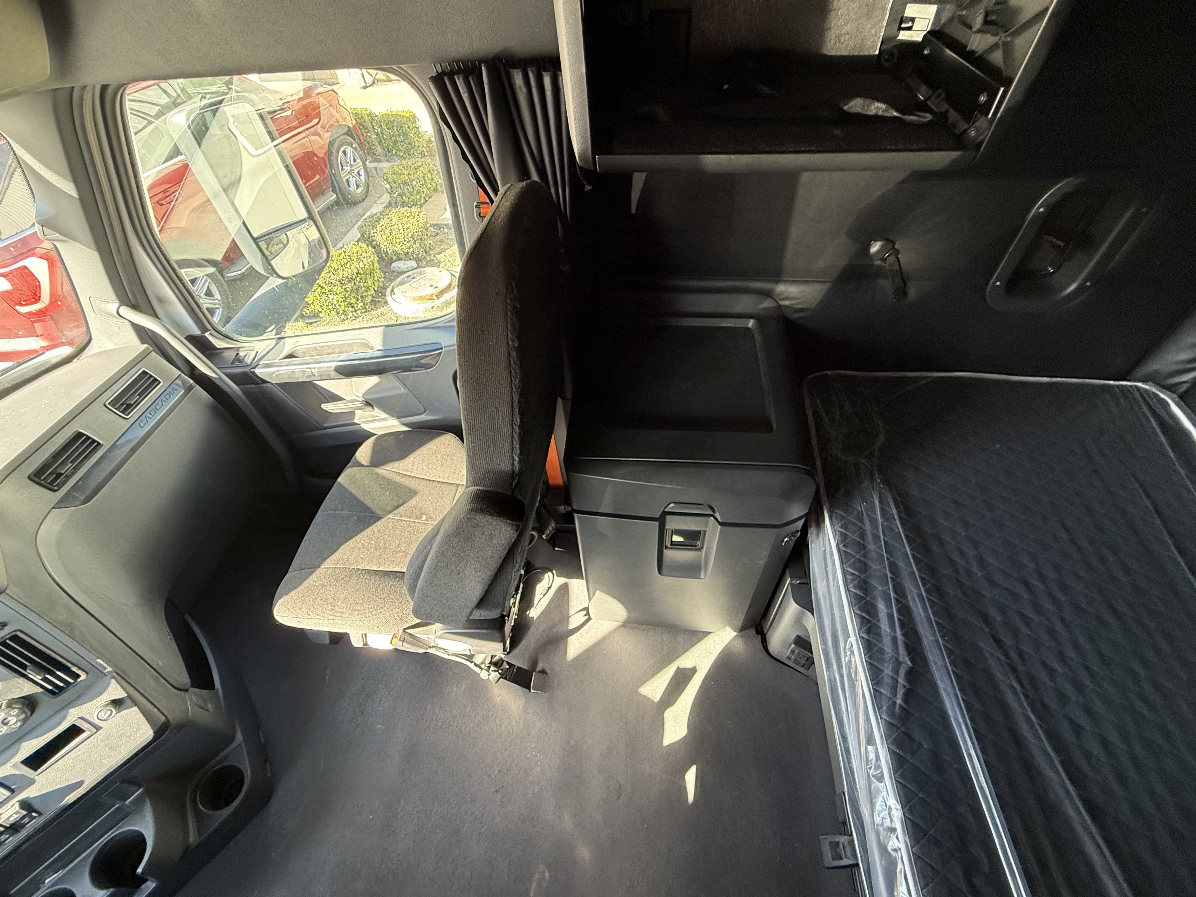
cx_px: 619
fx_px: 518
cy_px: 463
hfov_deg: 98.1
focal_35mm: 15
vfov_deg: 81.7
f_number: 2.2
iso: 320
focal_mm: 2.22
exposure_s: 1/75
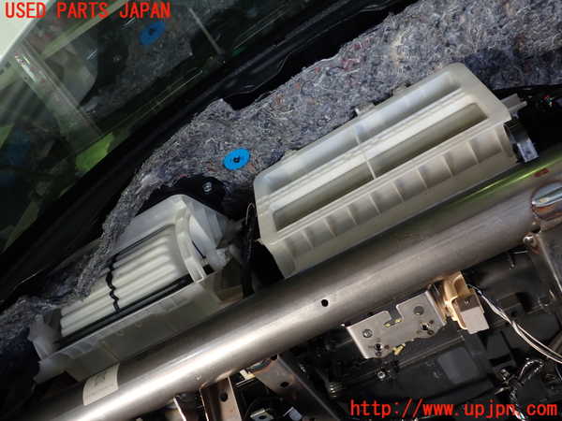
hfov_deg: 60.0
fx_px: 487
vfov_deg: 46.8
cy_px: 210
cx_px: 281
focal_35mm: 30
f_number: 2.3
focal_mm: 5.4
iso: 125
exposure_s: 1/60
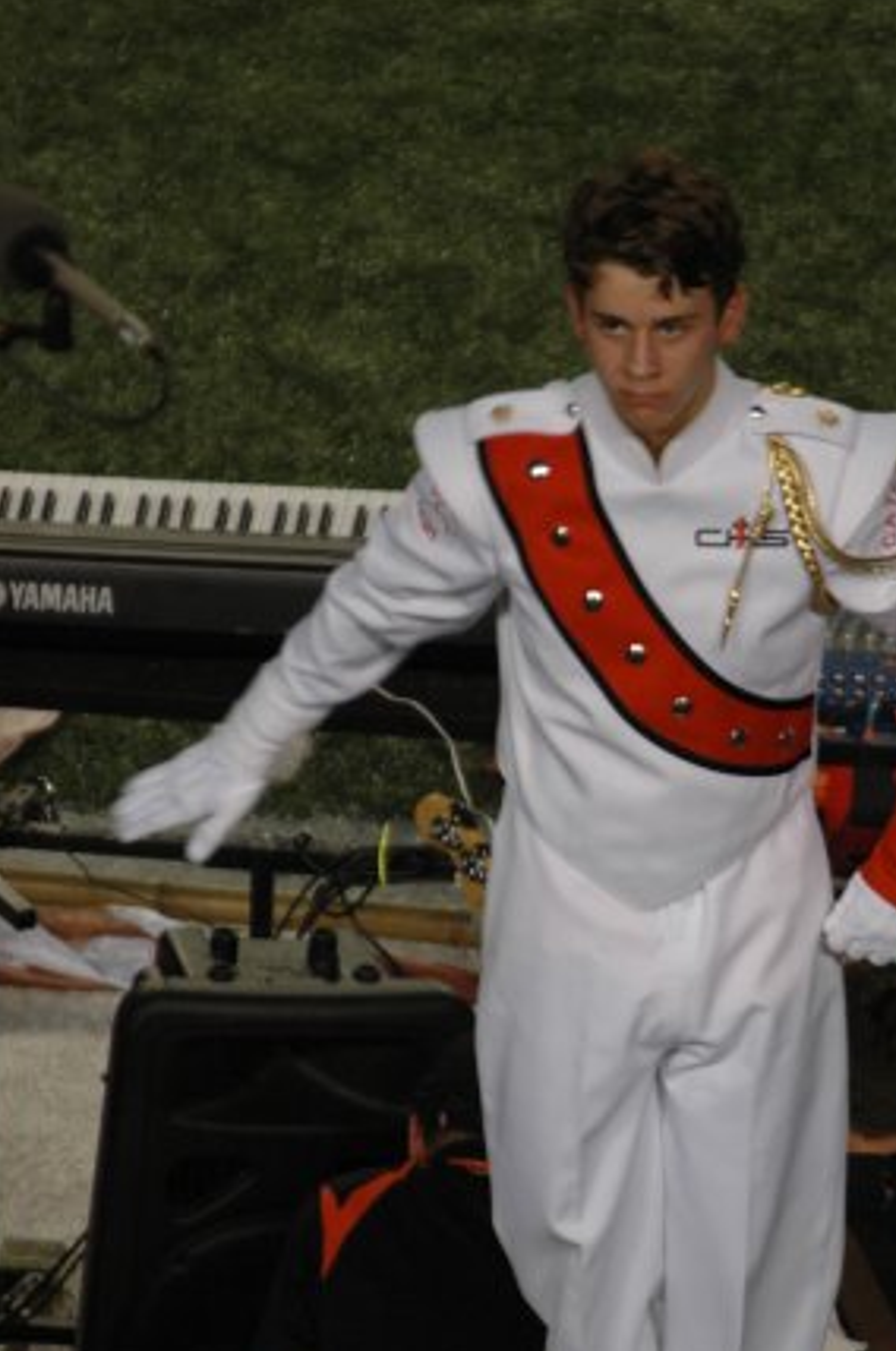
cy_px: 777
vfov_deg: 2.5
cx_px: 617
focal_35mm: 842
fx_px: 31534
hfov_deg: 1.6
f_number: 5.6
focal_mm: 400
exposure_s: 1/60
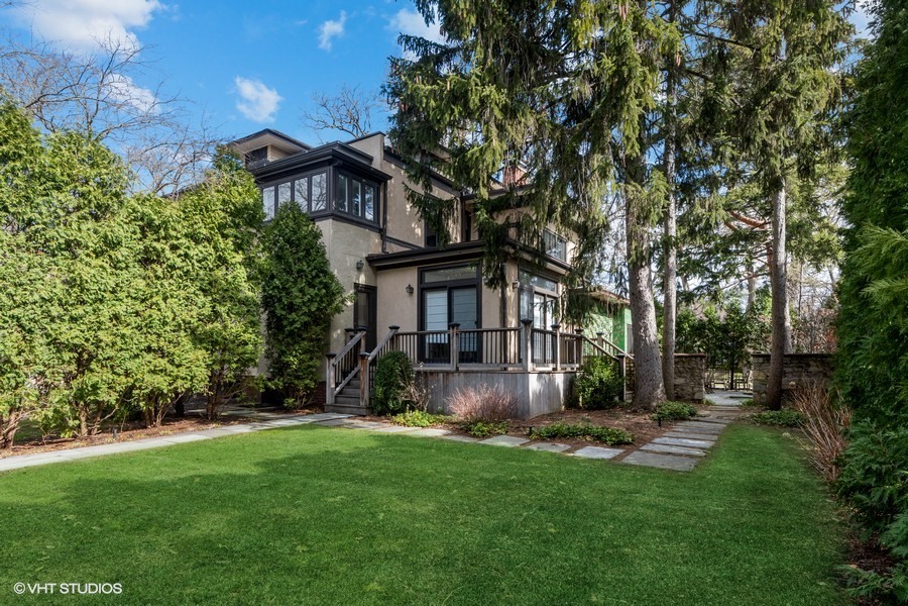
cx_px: 454
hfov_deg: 85.4
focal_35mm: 20
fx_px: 492
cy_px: 303
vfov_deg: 63.2
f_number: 8
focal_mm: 13
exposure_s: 1/125
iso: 200
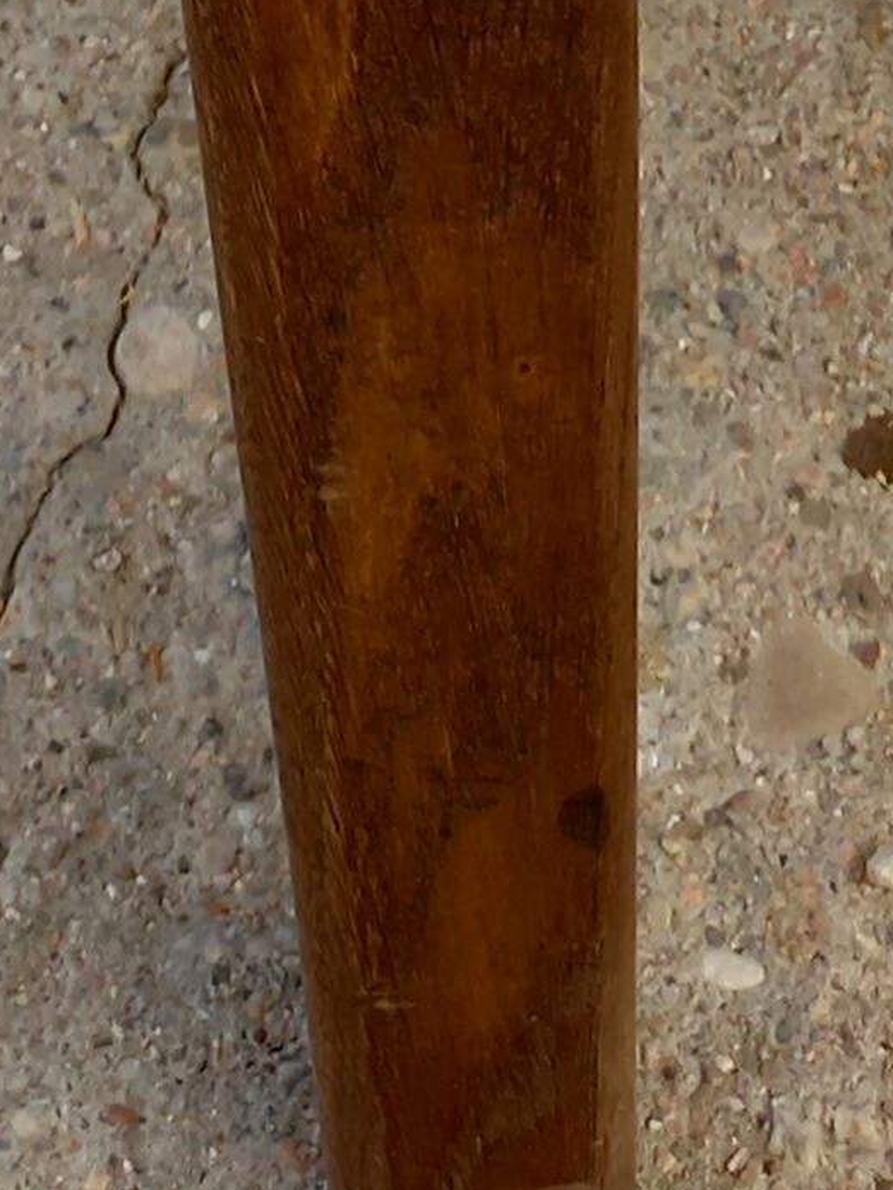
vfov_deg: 10.8
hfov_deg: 10.3
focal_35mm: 144
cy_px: -2023
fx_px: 4950
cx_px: 557
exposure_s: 1/370
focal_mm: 4.6
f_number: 2
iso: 25
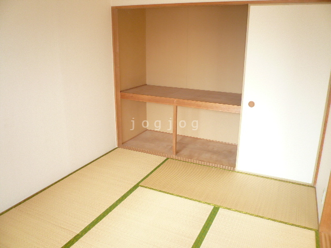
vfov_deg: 49.7
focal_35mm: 28
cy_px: 124
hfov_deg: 63.4
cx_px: 166
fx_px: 268
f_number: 2.8
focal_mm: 4.6
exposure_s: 1/30
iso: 100
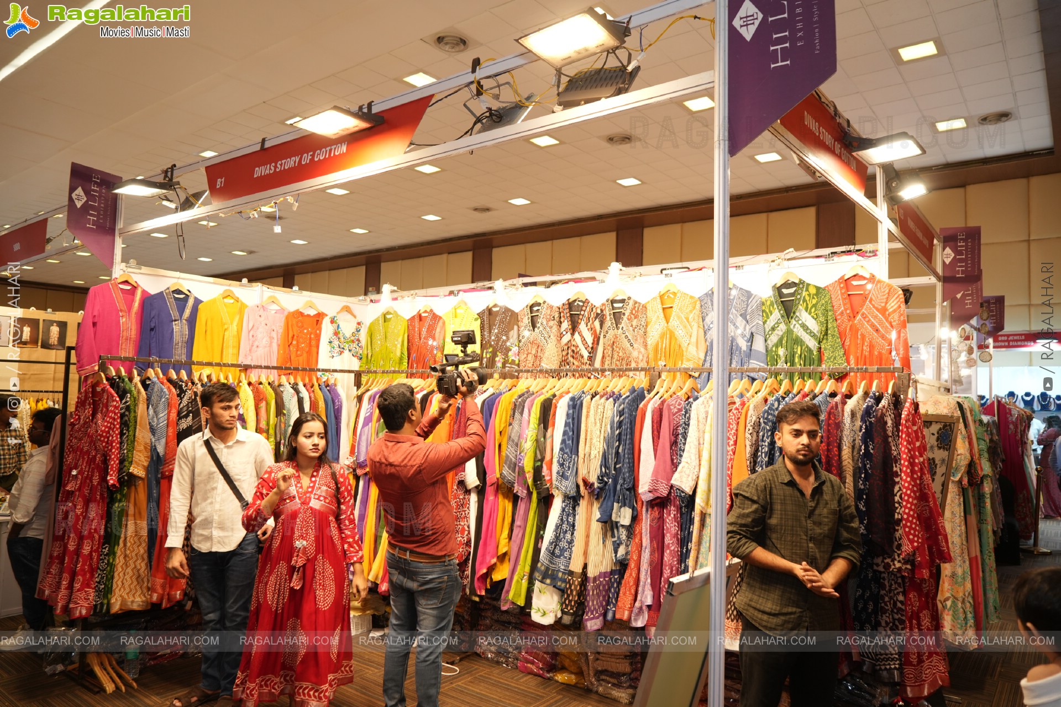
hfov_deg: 73.7
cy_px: 354
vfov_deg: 53.1
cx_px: 530
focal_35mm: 24
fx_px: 707
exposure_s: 1/160
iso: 640
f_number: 5
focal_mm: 24
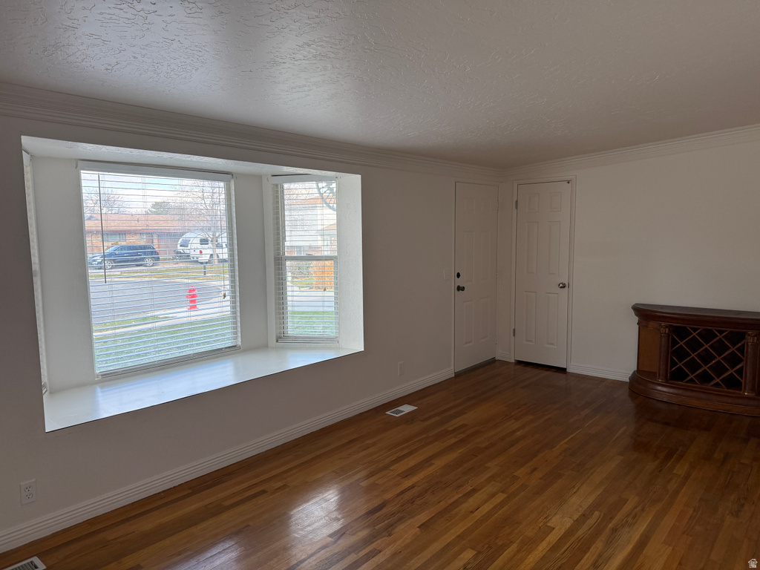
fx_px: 527
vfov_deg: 56.8
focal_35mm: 24
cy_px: 285
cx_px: 380
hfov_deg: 71.6
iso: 125
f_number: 1.78
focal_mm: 6.76
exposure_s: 1/239
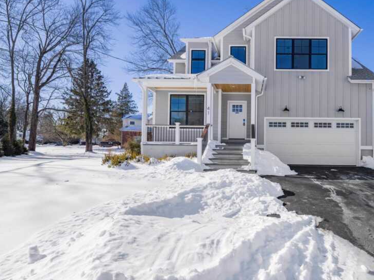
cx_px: 251
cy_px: 144
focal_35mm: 19
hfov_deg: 81.7
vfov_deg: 68.6
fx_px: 205
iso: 250
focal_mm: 14
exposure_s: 1/640
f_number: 9
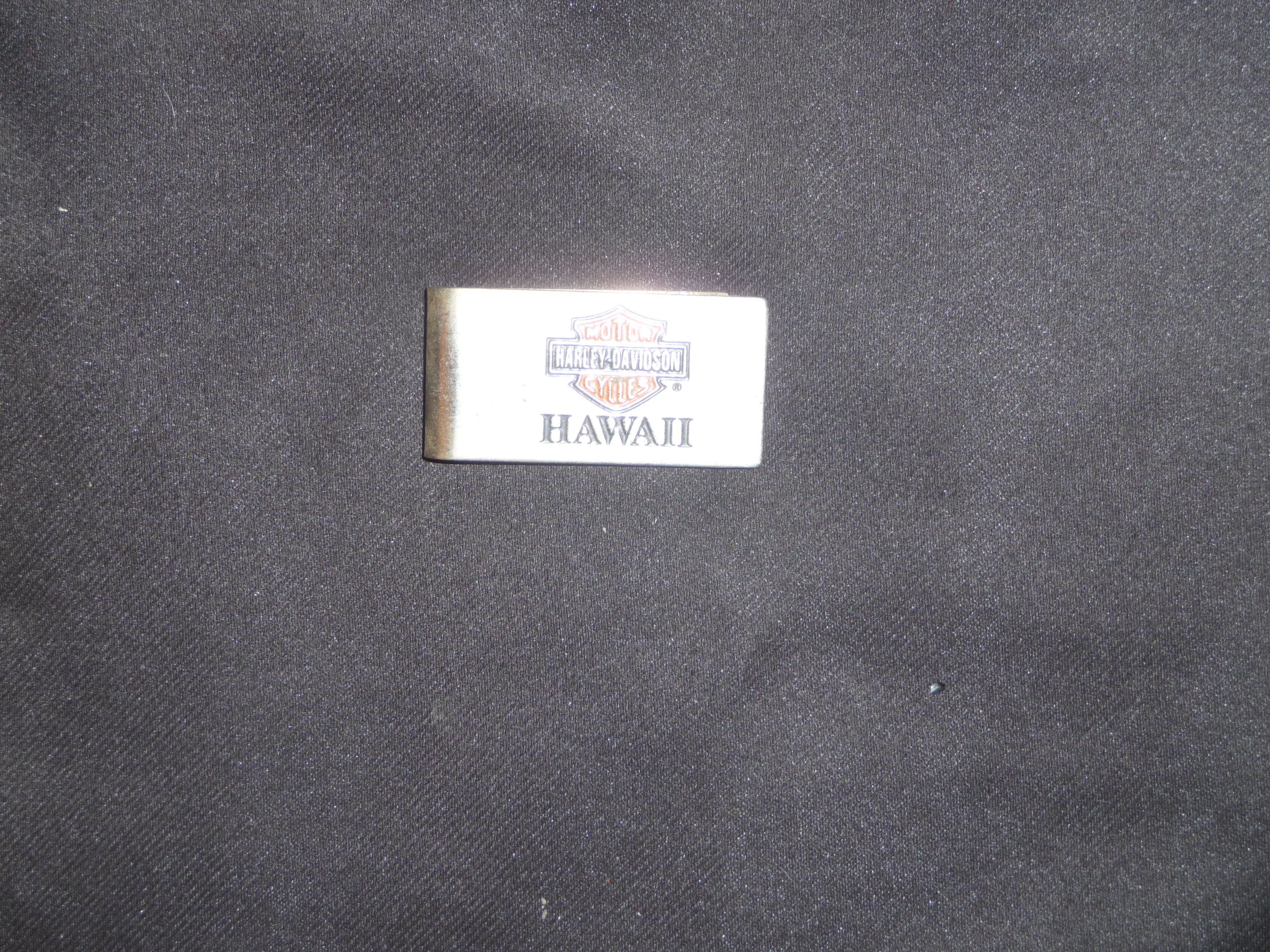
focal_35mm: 58
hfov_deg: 33.2
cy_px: 476
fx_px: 2128
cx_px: 635
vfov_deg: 25.2
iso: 100
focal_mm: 9.8
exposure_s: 1/30
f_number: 4.4
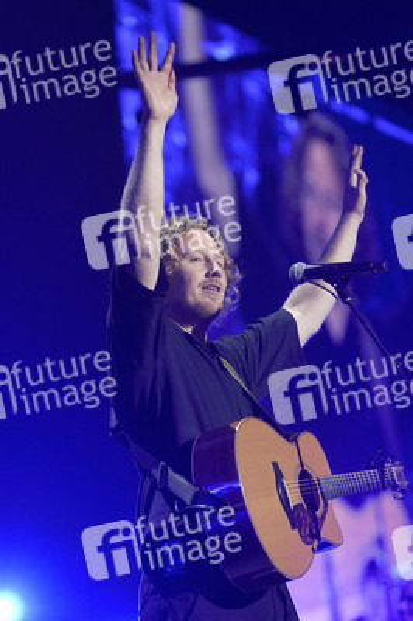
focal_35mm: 175
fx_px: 3016
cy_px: 310
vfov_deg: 11.8
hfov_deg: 7.8
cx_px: 206
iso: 1600
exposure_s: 1/400
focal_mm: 175
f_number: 4
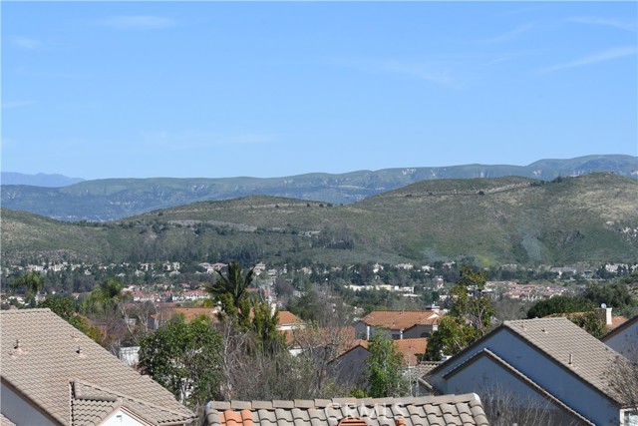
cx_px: 319
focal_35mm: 120
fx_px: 2127
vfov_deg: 11.4
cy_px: 213
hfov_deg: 17.1
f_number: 16
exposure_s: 1/1000
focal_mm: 80
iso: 800
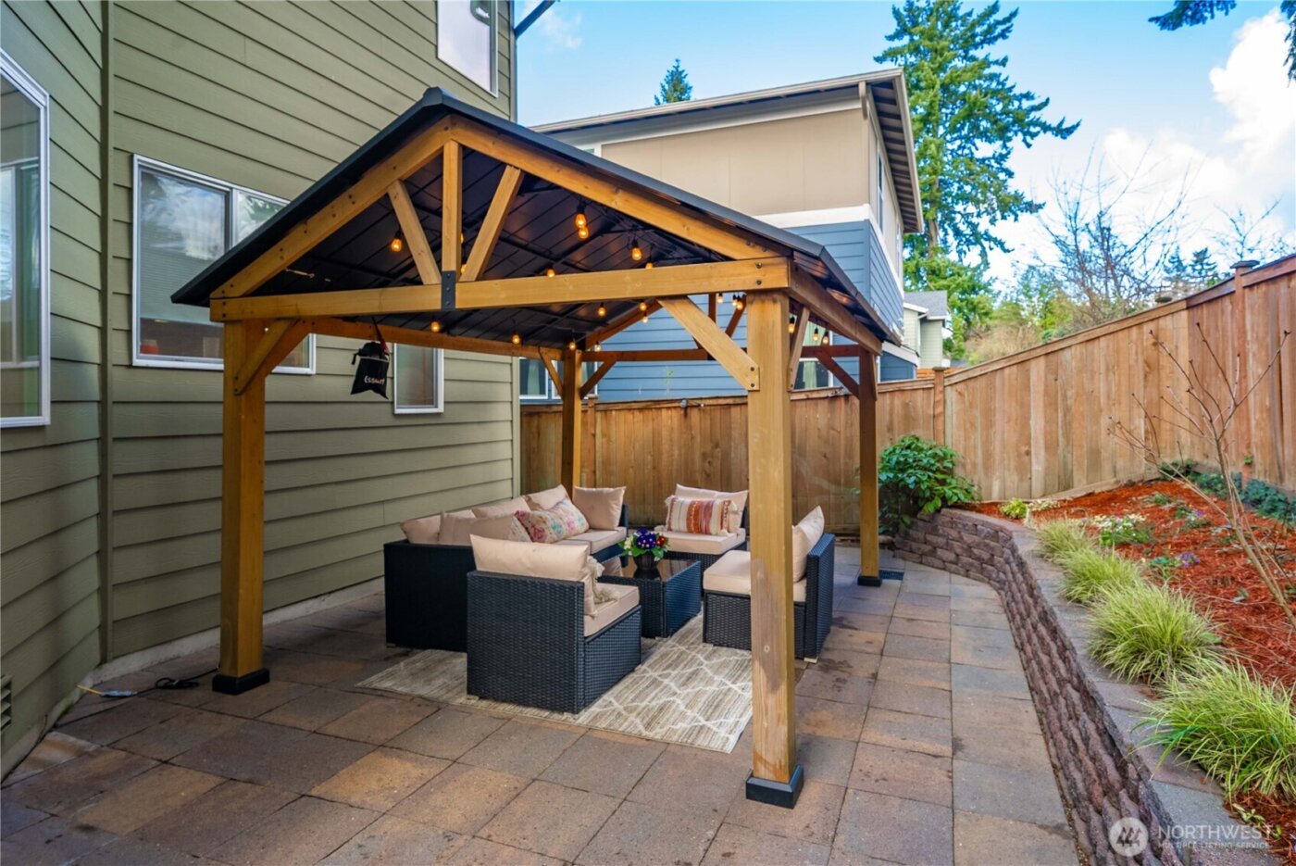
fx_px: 648
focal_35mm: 18
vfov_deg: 67.4
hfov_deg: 90.0
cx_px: 648
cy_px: 433
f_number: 7.1
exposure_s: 1/30
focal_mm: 18
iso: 125
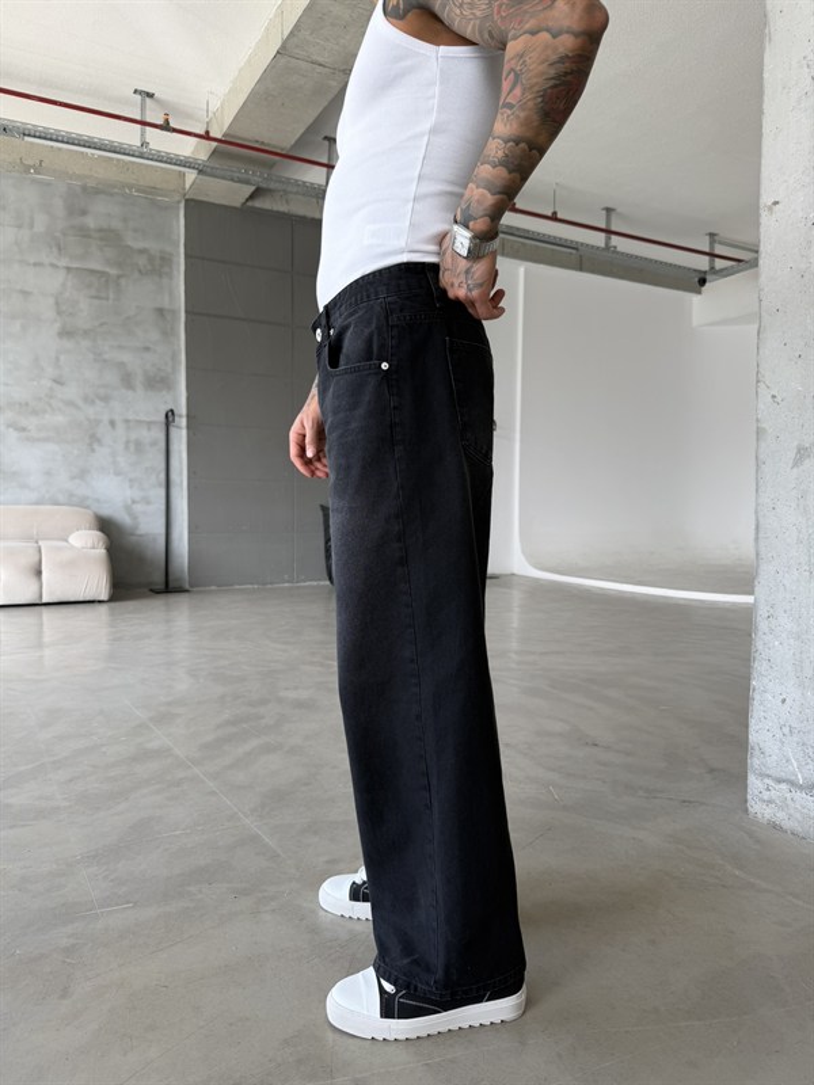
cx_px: 407
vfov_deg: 71.6
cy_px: 542
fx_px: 752
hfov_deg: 56.8
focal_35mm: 24
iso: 64
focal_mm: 6.76
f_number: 1.78
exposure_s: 1/178
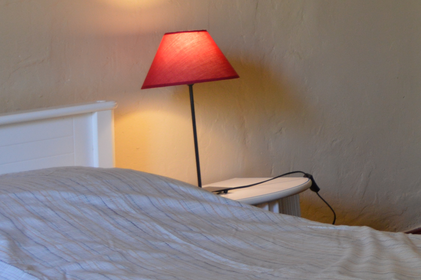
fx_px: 1449
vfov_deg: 10.8
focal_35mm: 124
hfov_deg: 15.4
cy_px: -52
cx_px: 615
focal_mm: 26
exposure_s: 1/20
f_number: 4
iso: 400
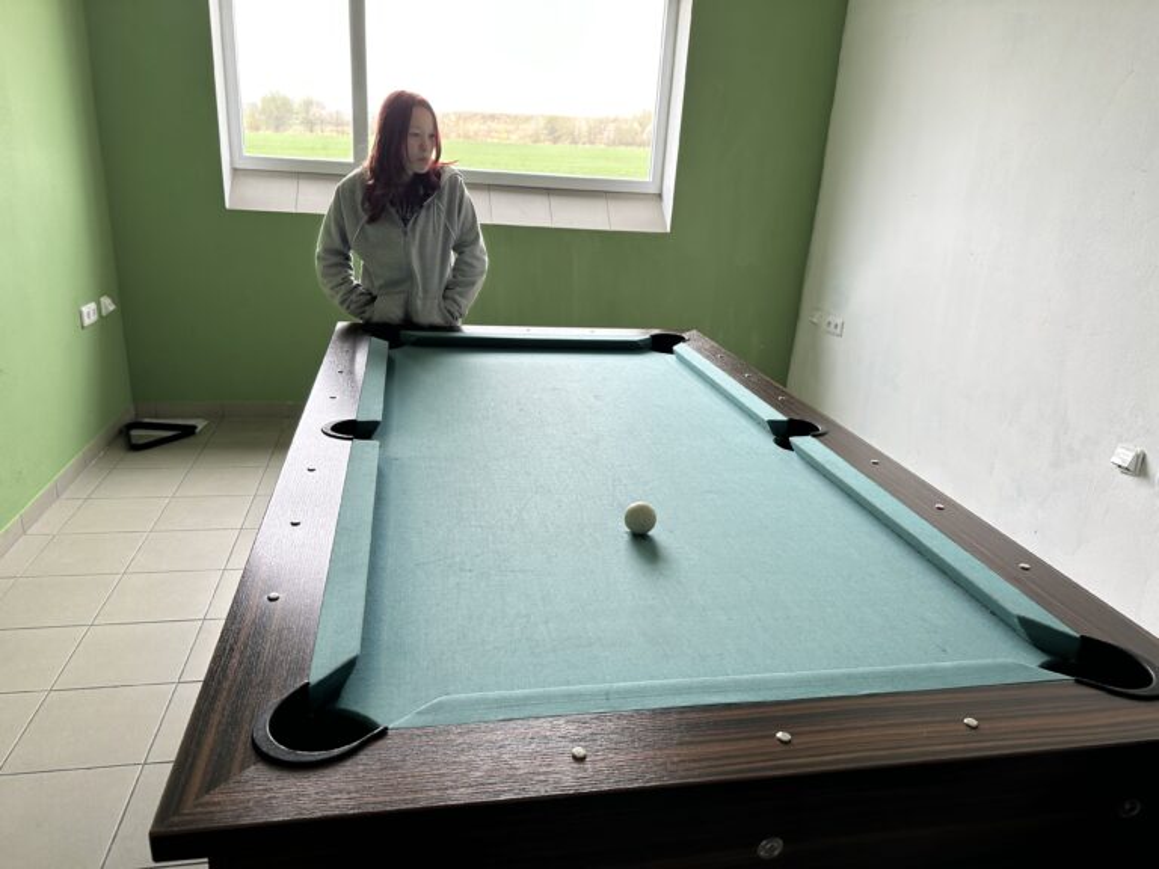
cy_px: 434
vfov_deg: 56.8
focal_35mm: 24
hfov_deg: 71.6
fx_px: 804
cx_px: 580
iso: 100
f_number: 1.78
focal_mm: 6.86
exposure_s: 1/121
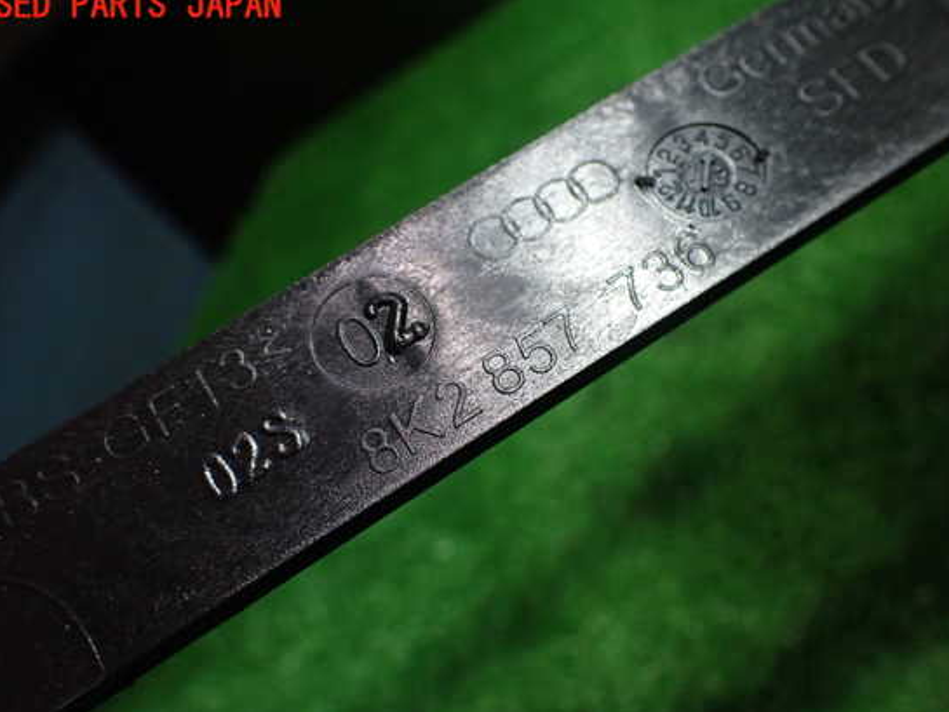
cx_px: 488
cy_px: 376
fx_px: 905
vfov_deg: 42.9
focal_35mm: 33
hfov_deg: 55.3
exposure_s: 1/125
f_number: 2.3
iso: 500
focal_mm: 5.4
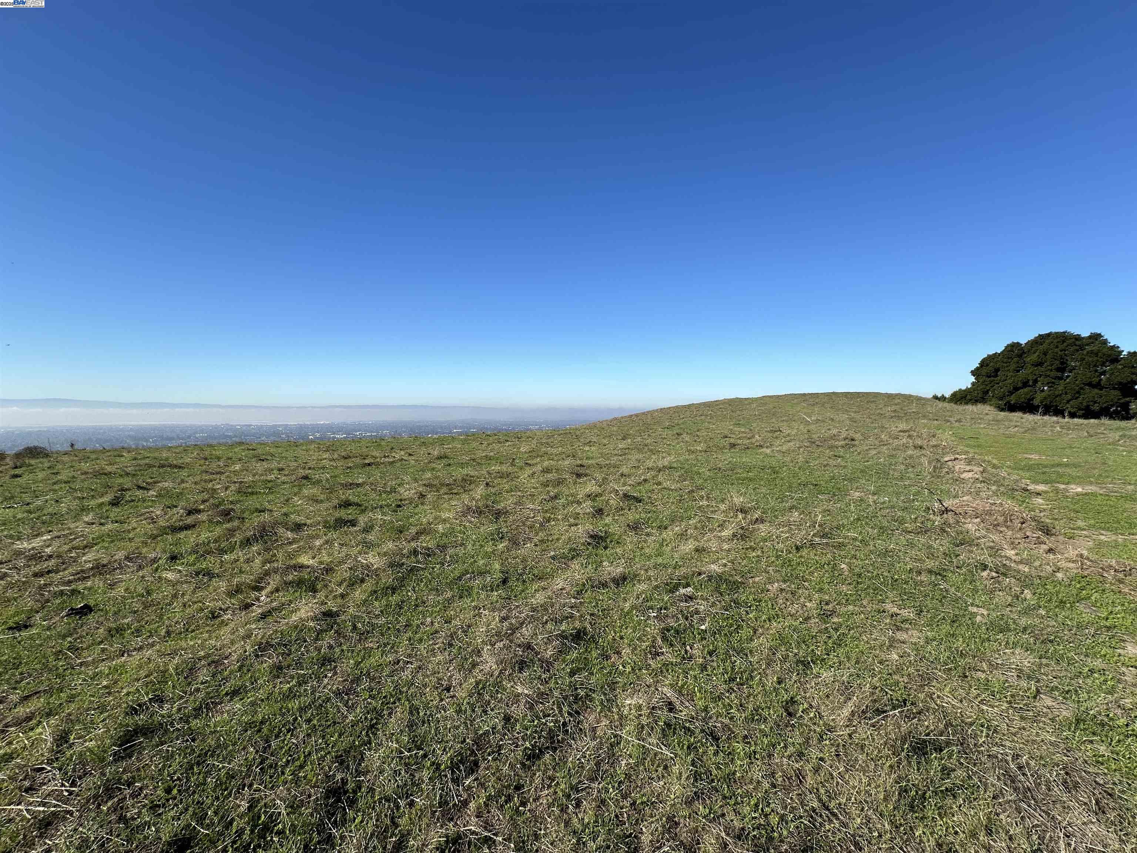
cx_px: 568
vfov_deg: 85.7
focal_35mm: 14
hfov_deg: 102.1
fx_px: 460
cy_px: 426
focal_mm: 2.22
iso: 50
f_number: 2.2
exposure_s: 1/2053
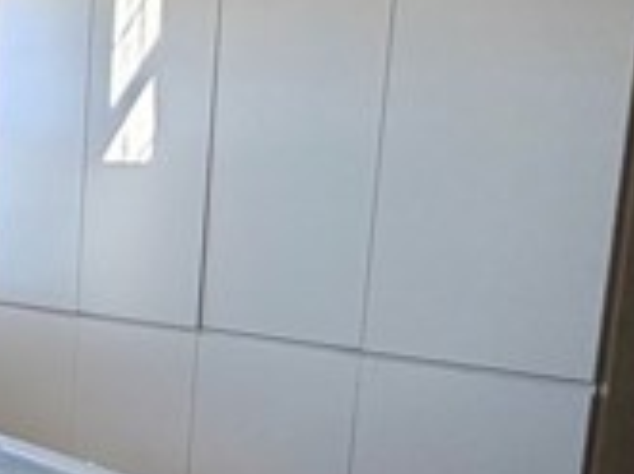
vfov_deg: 26.6
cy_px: 352
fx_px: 988
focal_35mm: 54
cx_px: -286
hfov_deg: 26.8
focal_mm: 2.22
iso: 125
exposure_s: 1/121
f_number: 2.2
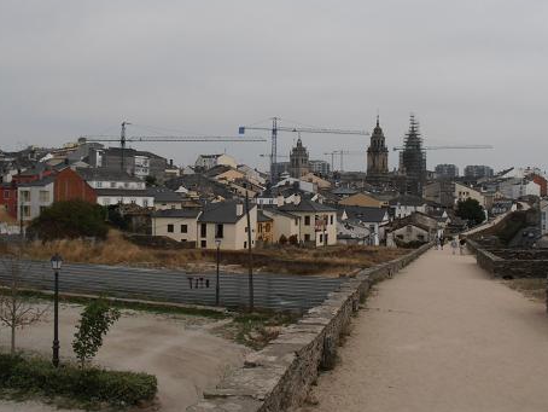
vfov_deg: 33.6
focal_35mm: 43
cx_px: 311
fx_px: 681
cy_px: 190
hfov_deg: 43.7
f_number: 3.9
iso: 80
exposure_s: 1/1600
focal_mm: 6.61
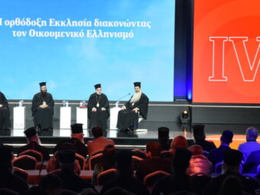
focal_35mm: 77
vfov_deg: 19.1
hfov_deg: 25.1
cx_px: 72
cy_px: 83
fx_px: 579
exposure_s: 1/200
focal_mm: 46
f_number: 7.1
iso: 4000
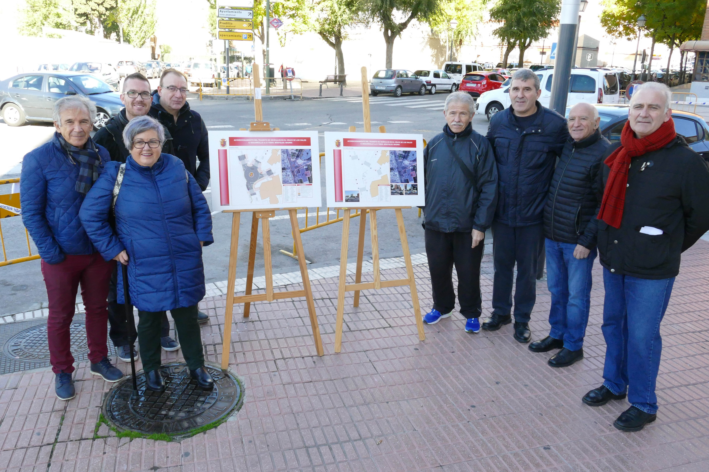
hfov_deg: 71.5
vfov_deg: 51.3
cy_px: 236
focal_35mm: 25
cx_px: 354
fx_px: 492
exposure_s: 1/320
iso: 800
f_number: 5.6
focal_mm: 9.14
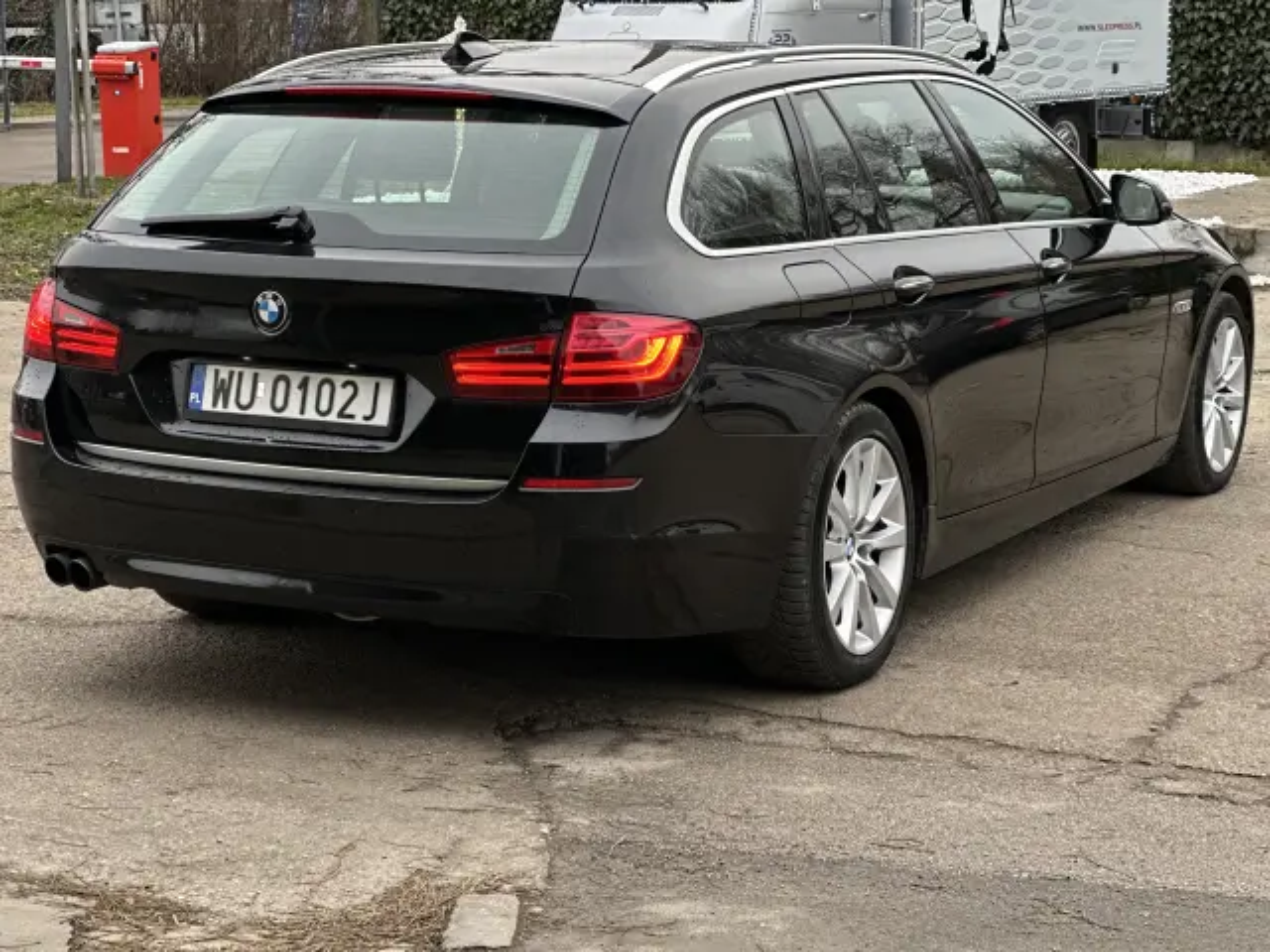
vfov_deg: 19.1
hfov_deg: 25.3
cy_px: 476
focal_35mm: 77
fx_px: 2825
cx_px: 635
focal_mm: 9
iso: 125
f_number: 2.8
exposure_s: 1/121
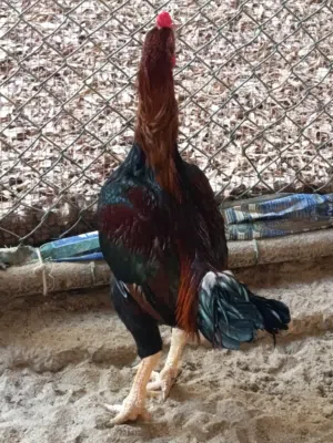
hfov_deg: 14.0
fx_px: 1360
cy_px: 222
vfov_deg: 18.5
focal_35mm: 106
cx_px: 166
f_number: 1.7
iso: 391
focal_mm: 5.24
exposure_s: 1/25
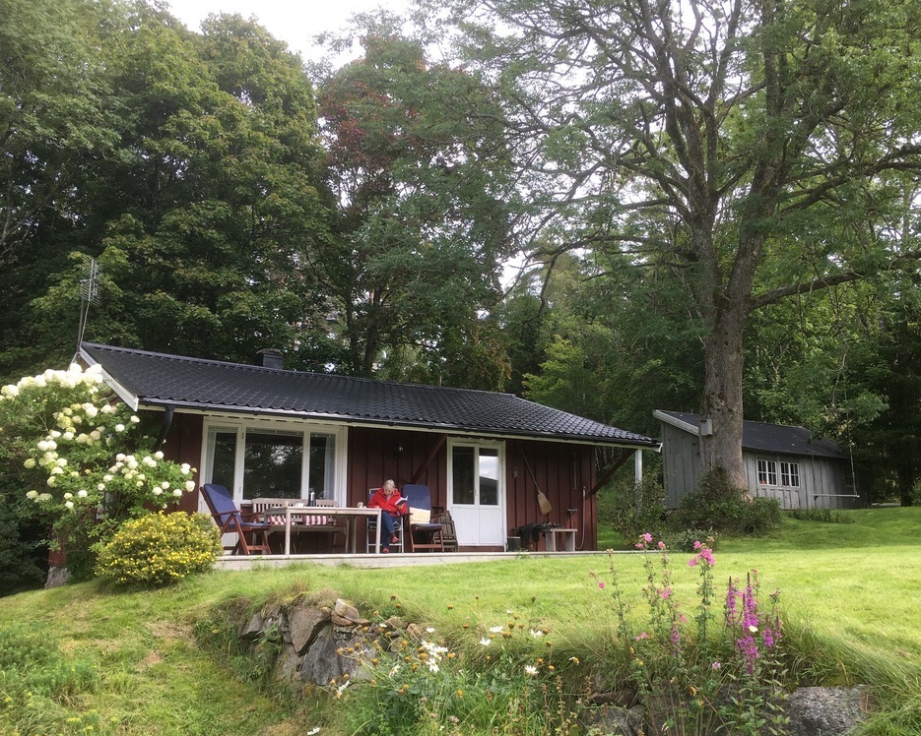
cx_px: 488
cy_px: 377
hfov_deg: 57.1
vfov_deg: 47.1
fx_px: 845
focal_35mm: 31
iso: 25
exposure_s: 1/265
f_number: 2.2
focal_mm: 4.15
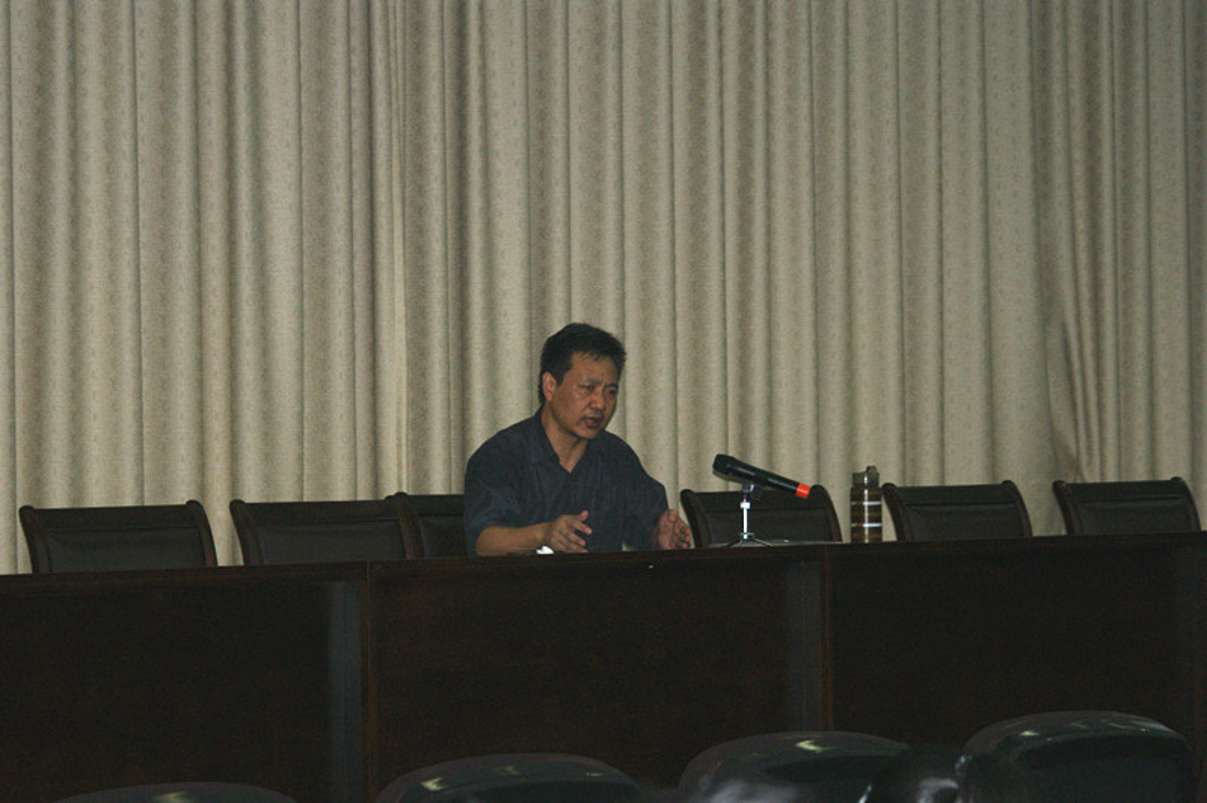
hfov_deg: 19.5
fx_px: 3517
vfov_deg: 13.0
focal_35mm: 105
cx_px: 604
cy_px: 402
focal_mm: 70
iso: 400
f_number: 5.6
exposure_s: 1/125
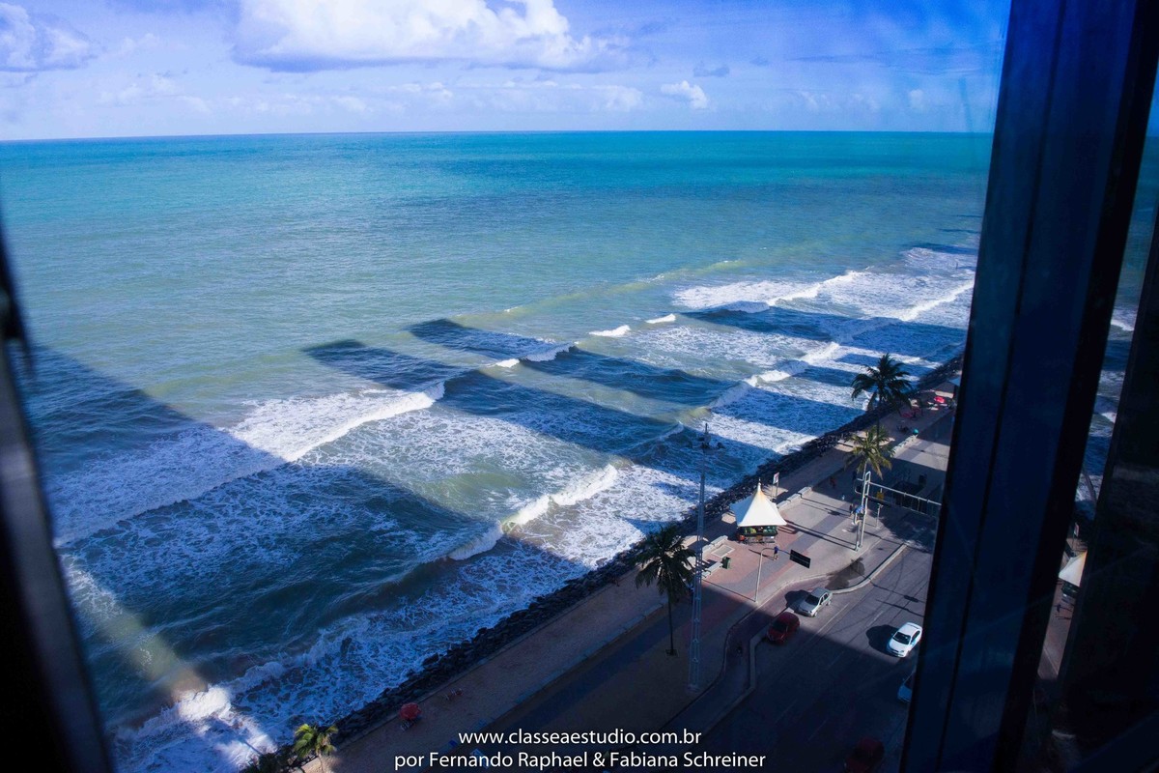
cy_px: 386
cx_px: 580
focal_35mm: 24
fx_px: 773
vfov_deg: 53.1
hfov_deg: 73.7
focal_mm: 24
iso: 2500
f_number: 10
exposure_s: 1/500
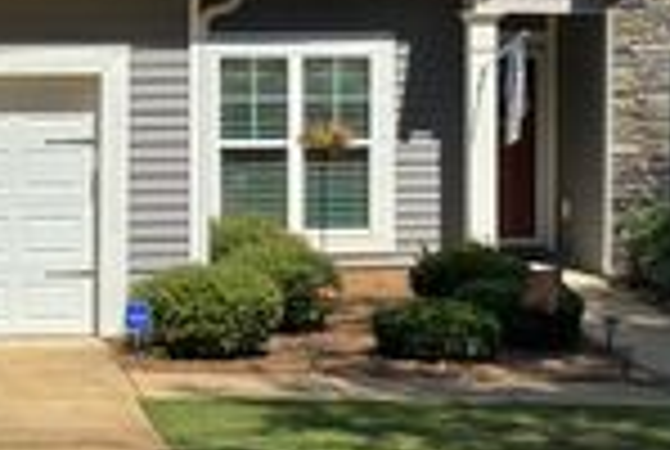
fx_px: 3114
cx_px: 234
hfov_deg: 12.3
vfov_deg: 8.2
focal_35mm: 167
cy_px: -20
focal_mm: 6.76
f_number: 1.78
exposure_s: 1/4975
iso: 64
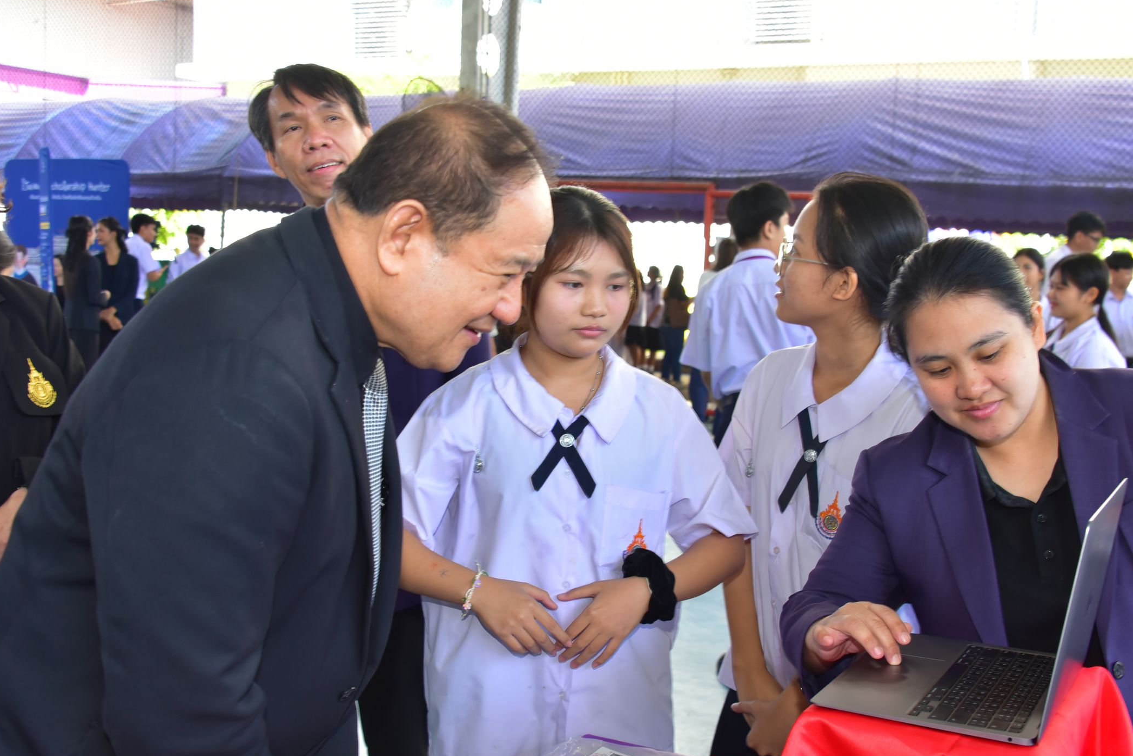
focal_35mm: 42
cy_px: 442
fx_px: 1322
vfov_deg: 31.9
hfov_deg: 46.3
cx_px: 630
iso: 800
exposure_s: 1/200
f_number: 5.6
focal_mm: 35
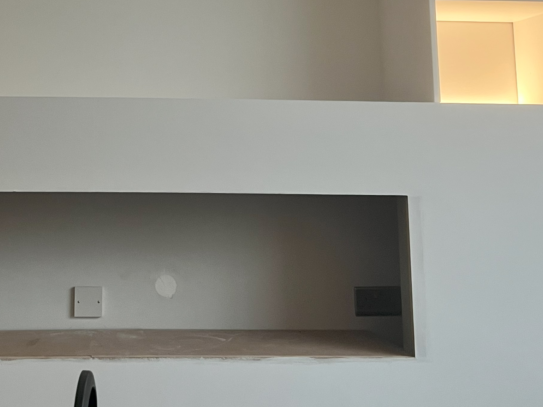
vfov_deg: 24.2
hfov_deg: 32.2
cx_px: 95
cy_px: 8
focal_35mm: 58
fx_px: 910
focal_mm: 5.7
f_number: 1.5
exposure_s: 1/50
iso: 100
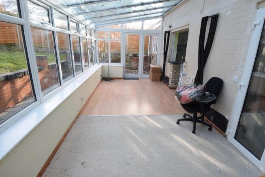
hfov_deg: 90.0
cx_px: 132
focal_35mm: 18
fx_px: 133
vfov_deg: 67.5
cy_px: 88
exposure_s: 1/200
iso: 400
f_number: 7.1
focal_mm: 12
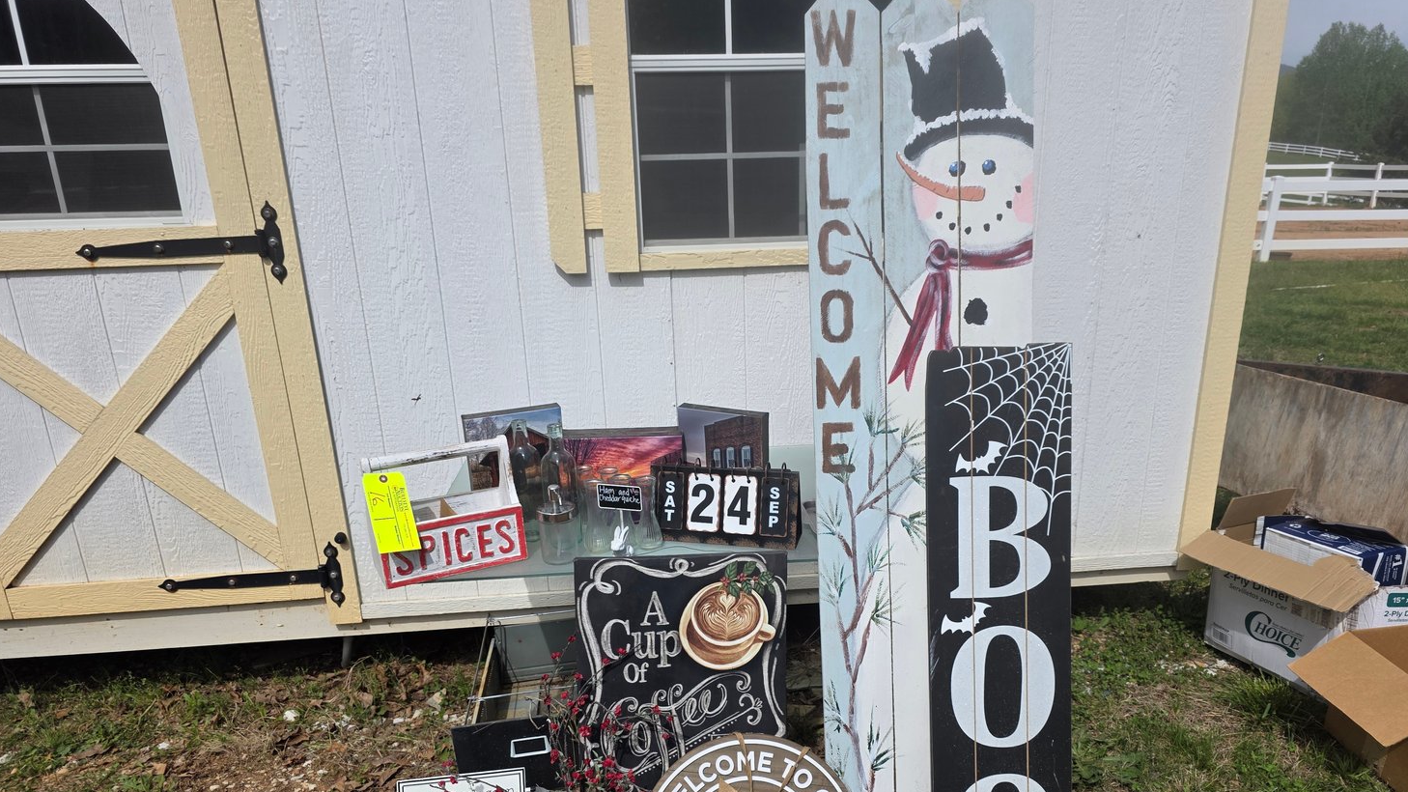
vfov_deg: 43.8
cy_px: 527
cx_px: 725
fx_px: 971
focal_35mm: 26
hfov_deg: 71.9
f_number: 1.7
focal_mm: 6.3
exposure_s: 1/7944
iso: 80
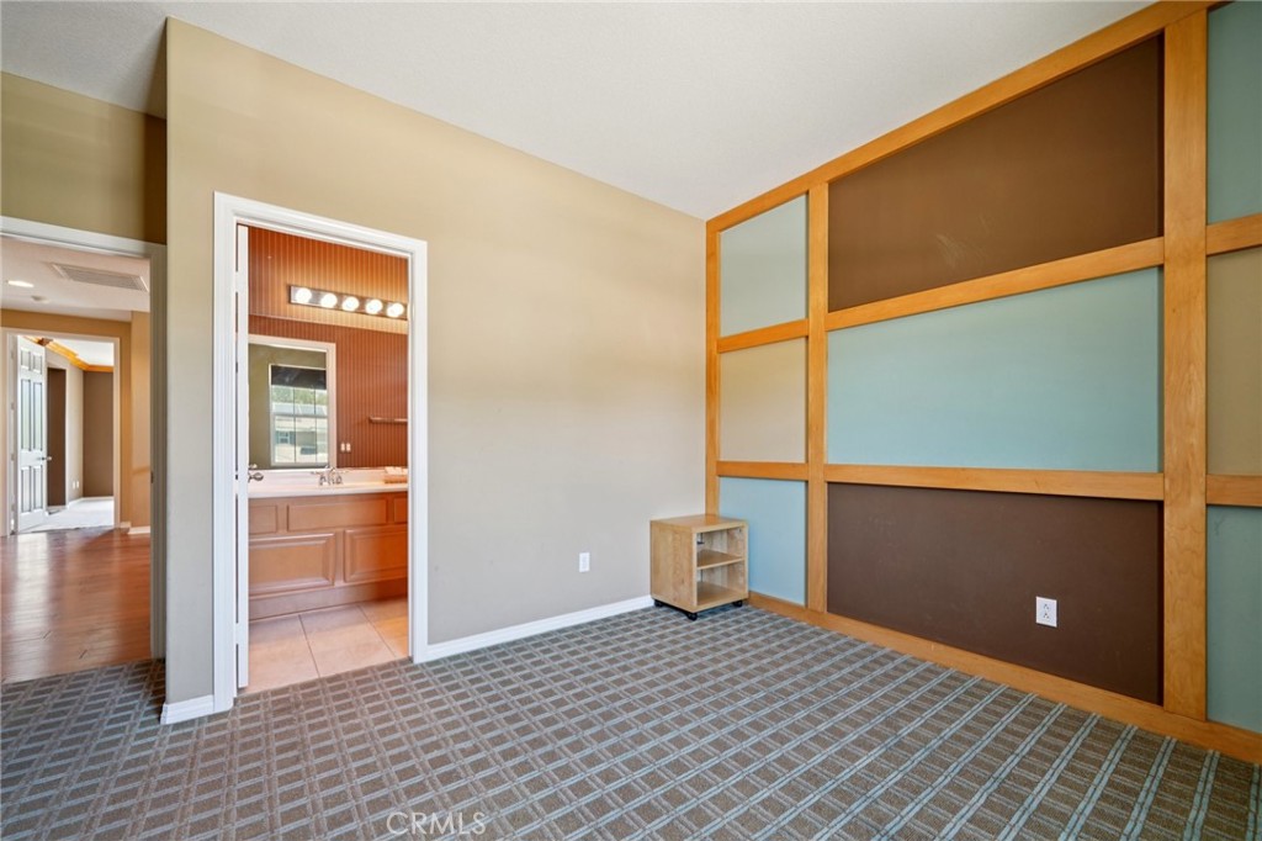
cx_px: 631
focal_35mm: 14
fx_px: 491
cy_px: 420
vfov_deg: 81.2
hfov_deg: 104.3
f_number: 8
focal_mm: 14
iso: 400
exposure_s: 1/5
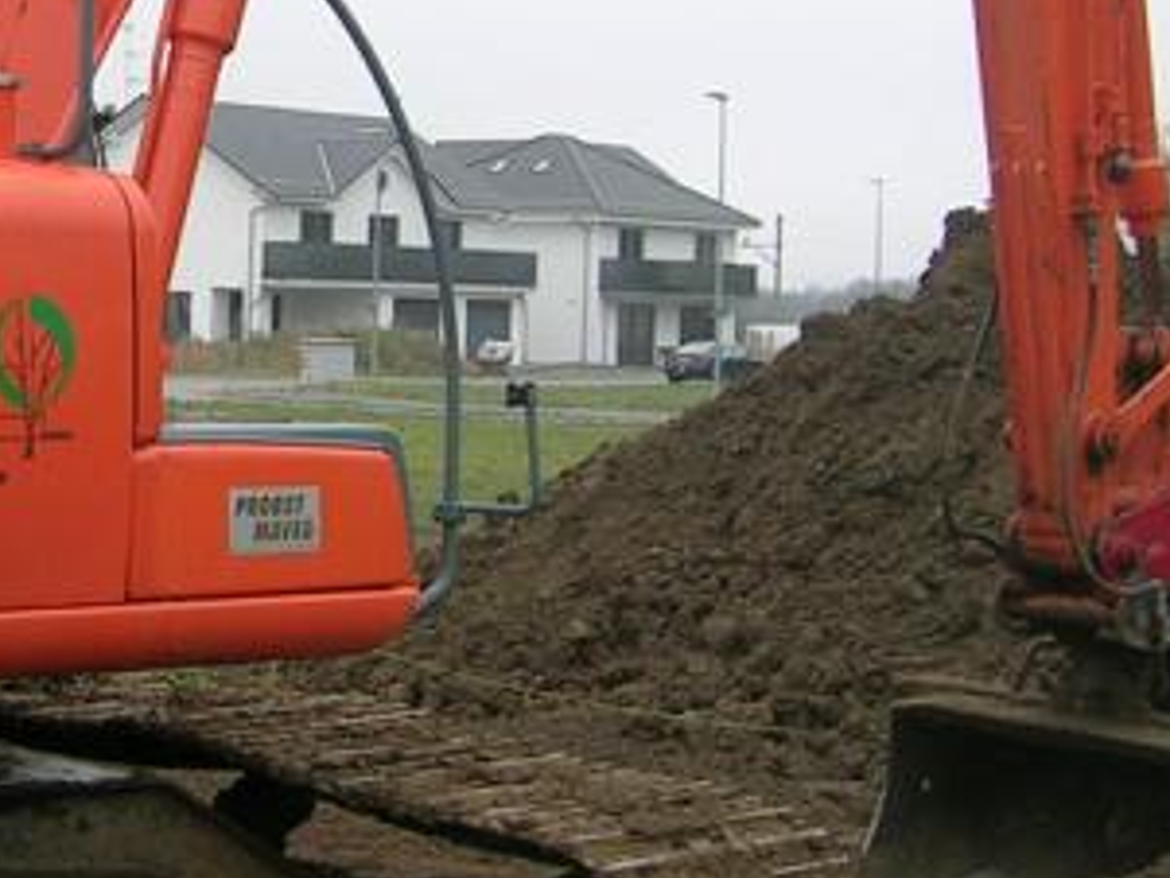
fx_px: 3145
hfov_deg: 20.6
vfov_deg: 15.9
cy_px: 315
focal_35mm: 93
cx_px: 93
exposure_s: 1/204
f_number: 2.8
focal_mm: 5.4
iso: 50
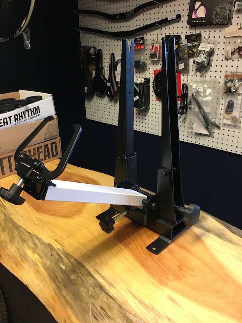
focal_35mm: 29
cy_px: 162
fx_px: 270
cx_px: 121
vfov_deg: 61.7
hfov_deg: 48.2
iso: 160
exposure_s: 1/30
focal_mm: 4.15
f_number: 2.2
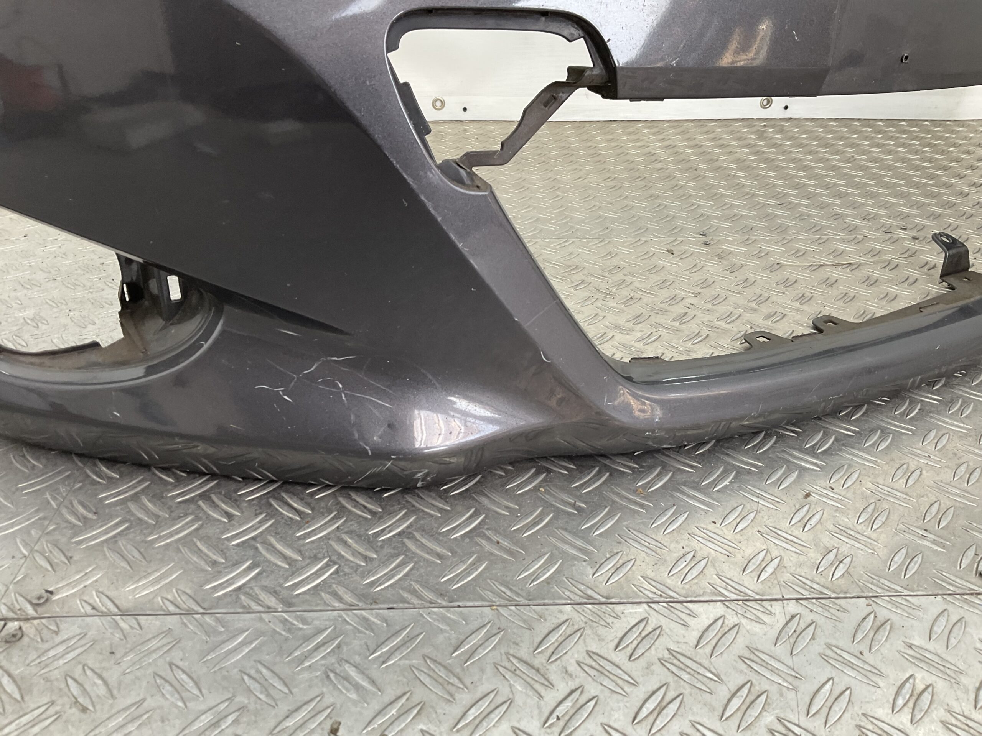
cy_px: 368
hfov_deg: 61.7
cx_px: 491
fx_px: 823
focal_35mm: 29
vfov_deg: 48.2
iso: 40
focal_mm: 3
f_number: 1.8
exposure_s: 1/120
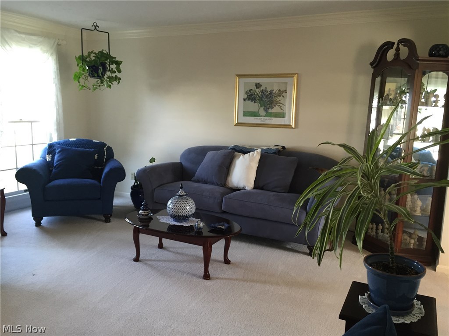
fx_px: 376
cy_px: 168
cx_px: 224
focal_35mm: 29
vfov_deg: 48.2
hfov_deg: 61.7
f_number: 2.2
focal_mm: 4.15
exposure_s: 1/33
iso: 160
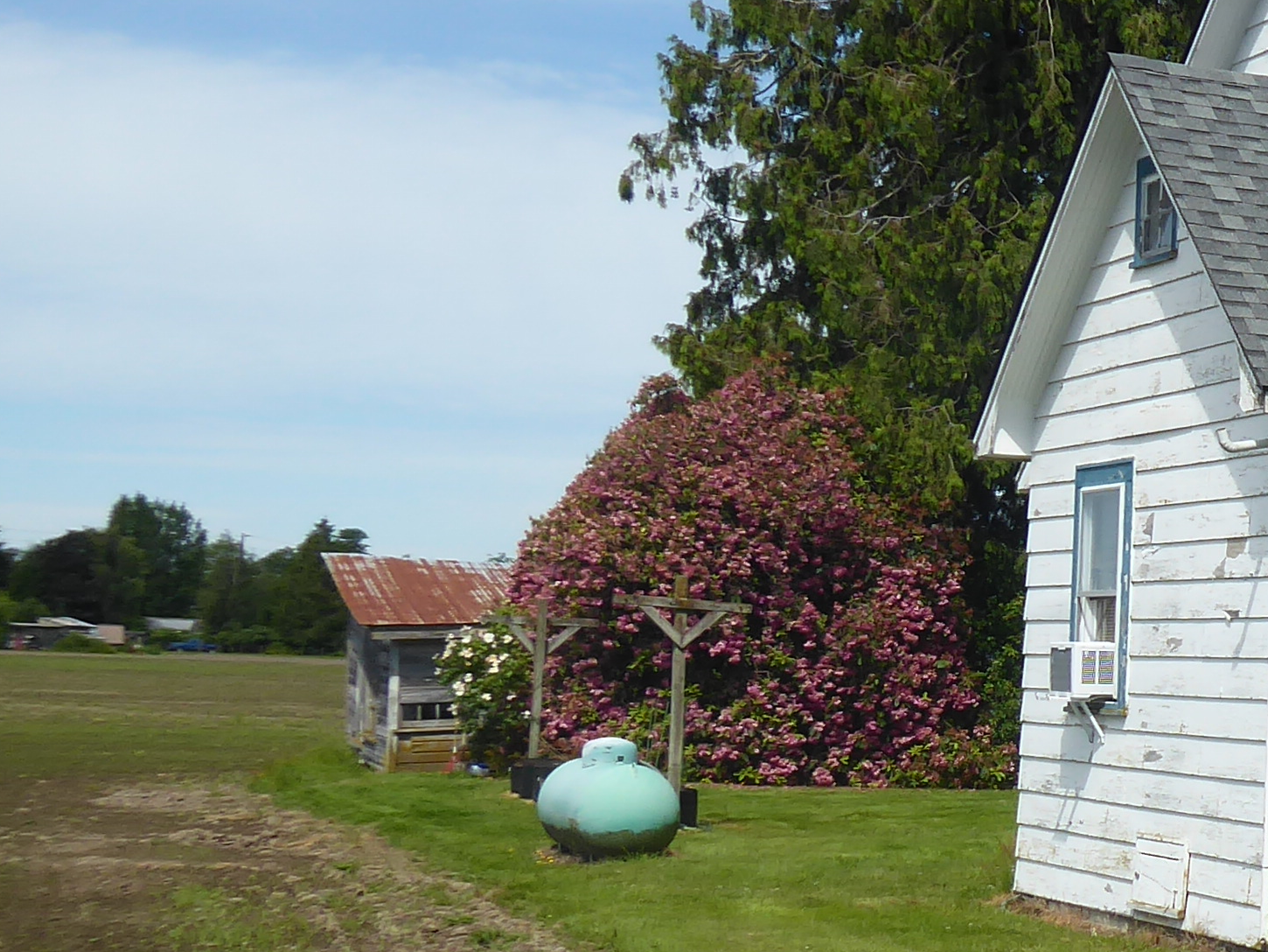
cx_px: 1708
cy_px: 615
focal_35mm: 80
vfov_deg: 18.4
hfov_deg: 21.7
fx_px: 2931
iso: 80
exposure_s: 1/800
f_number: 3.5
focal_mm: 5
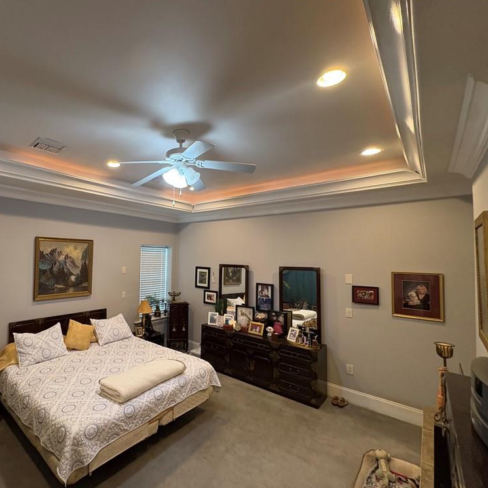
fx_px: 271
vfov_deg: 84.0
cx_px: 161
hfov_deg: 81.0
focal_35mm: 17
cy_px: 246
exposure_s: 1/60
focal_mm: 2.22
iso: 250
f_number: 2.2
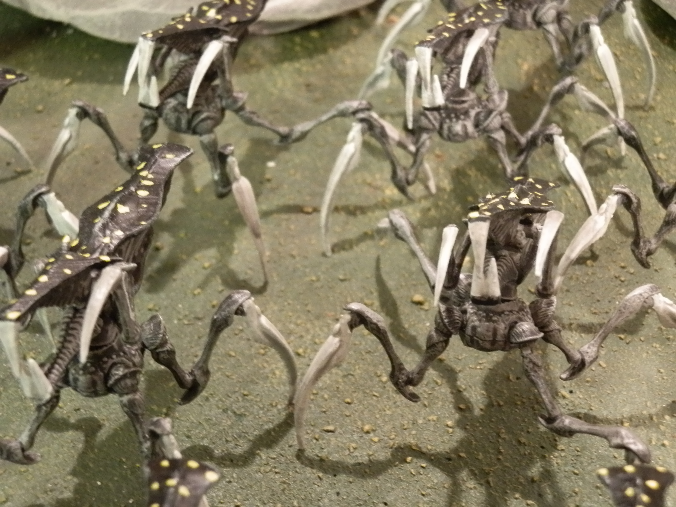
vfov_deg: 24.0
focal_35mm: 61
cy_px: 254
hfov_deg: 31.7
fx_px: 1191
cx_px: 338
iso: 400
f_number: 3.7
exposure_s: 1/5
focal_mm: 10.99
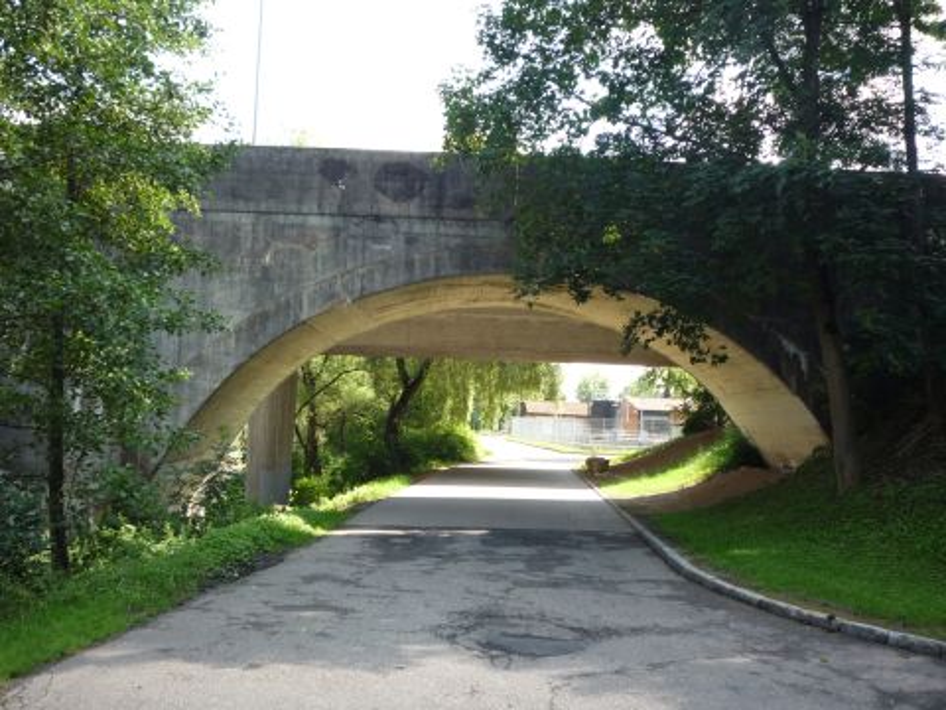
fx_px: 875
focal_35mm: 32
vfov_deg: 44.2
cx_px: 473
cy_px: 355
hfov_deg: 56.8
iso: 100
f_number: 4
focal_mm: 5.2
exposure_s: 1/100
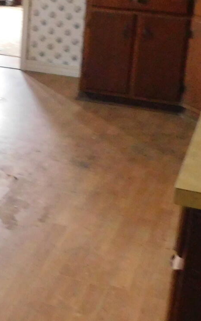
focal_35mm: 75
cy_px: 70
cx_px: -120
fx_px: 657
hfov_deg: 15.7
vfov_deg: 27.0
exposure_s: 1/4
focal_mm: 4
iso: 800
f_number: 3
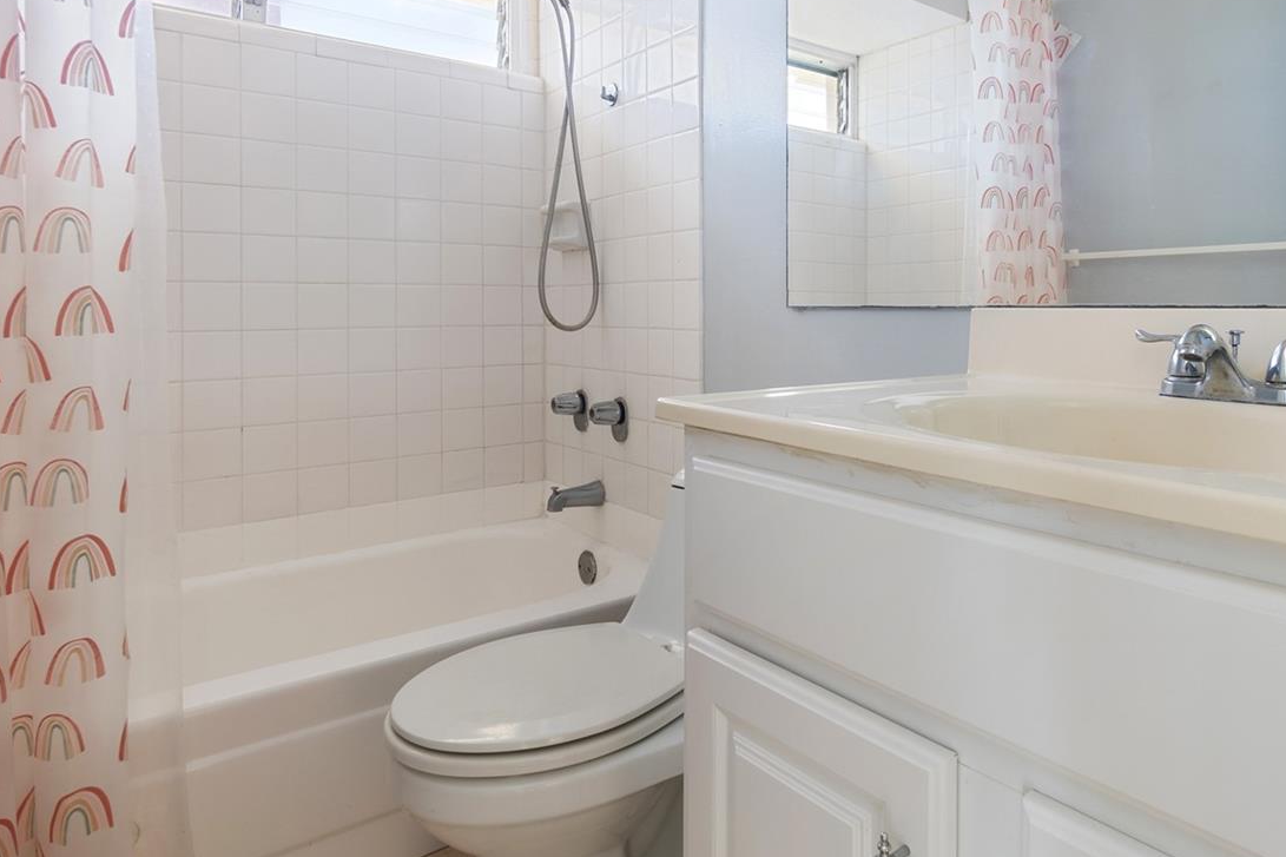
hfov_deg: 77.1
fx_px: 786
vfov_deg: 56.8
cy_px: 347
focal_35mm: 22
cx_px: 807
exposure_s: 1/40
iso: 100
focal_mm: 10
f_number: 8
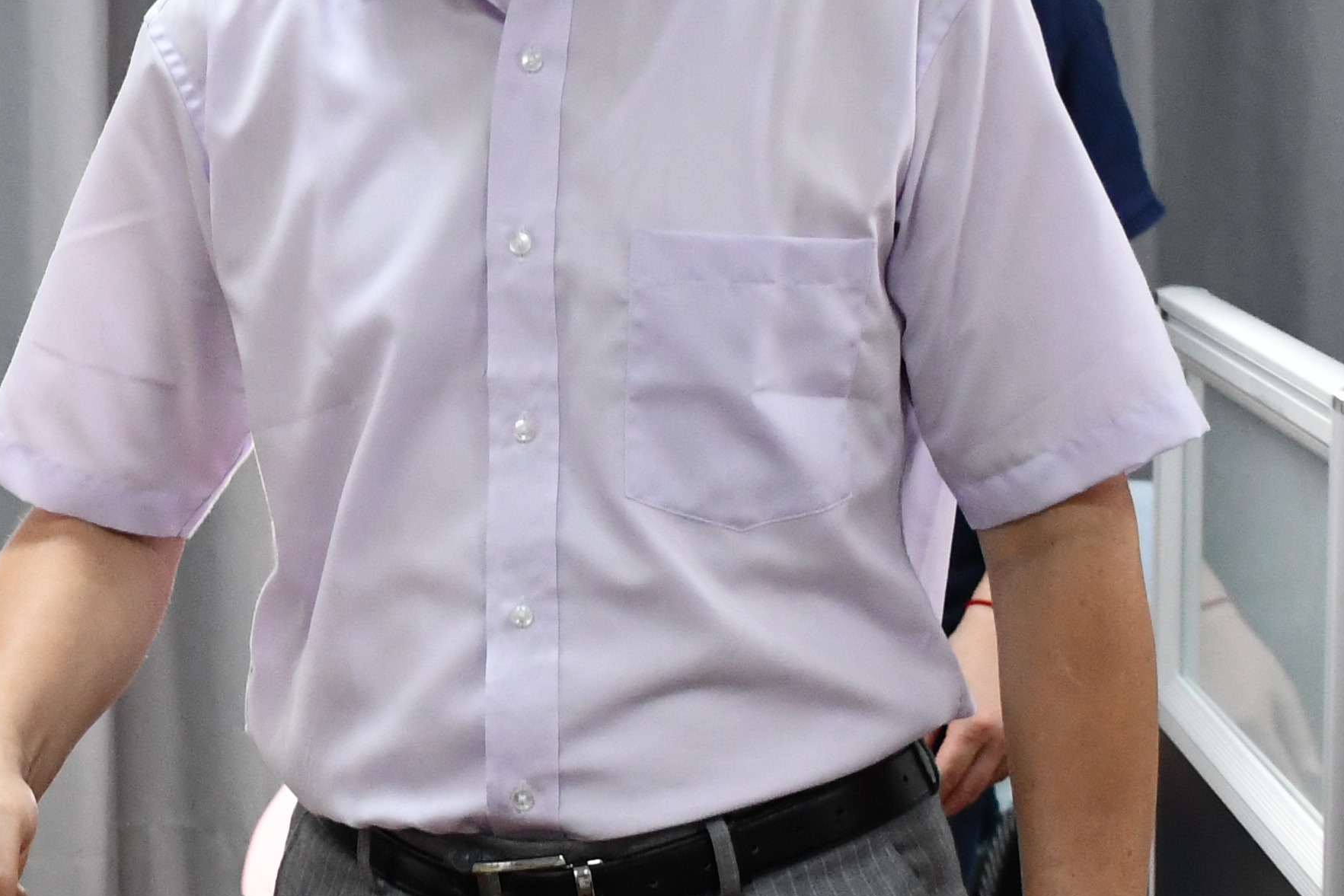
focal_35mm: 123
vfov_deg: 11.1
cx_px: 225
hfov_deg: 16.5
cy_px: 547
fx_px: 4592
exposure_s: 1/125
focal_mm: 26
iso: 2200
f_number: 3.8
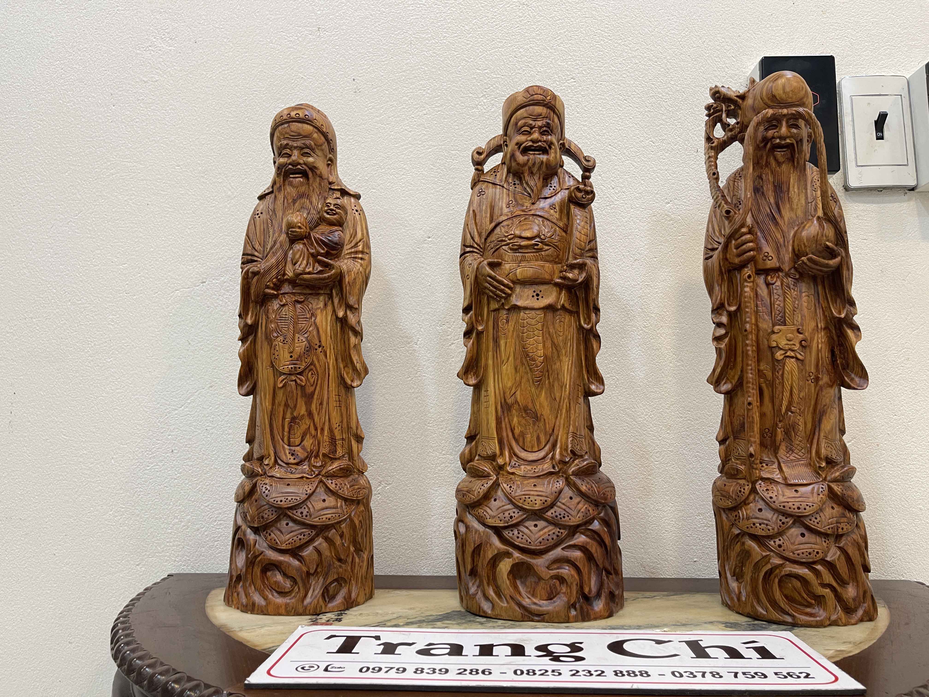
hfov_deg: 69.4
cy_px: 348
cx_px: 464
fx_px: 671
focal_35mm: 25
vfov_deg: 54.9
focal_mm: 5.1
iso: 80
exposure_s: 1/50
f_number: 1.6
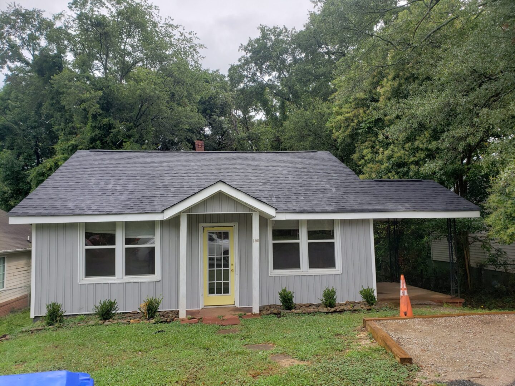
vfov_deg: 53.1
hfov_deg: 67.3
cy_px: 193
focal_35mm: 26
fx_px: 387
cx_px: 258
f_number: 2.4
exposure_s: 1/559
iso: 50
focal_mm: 4.3
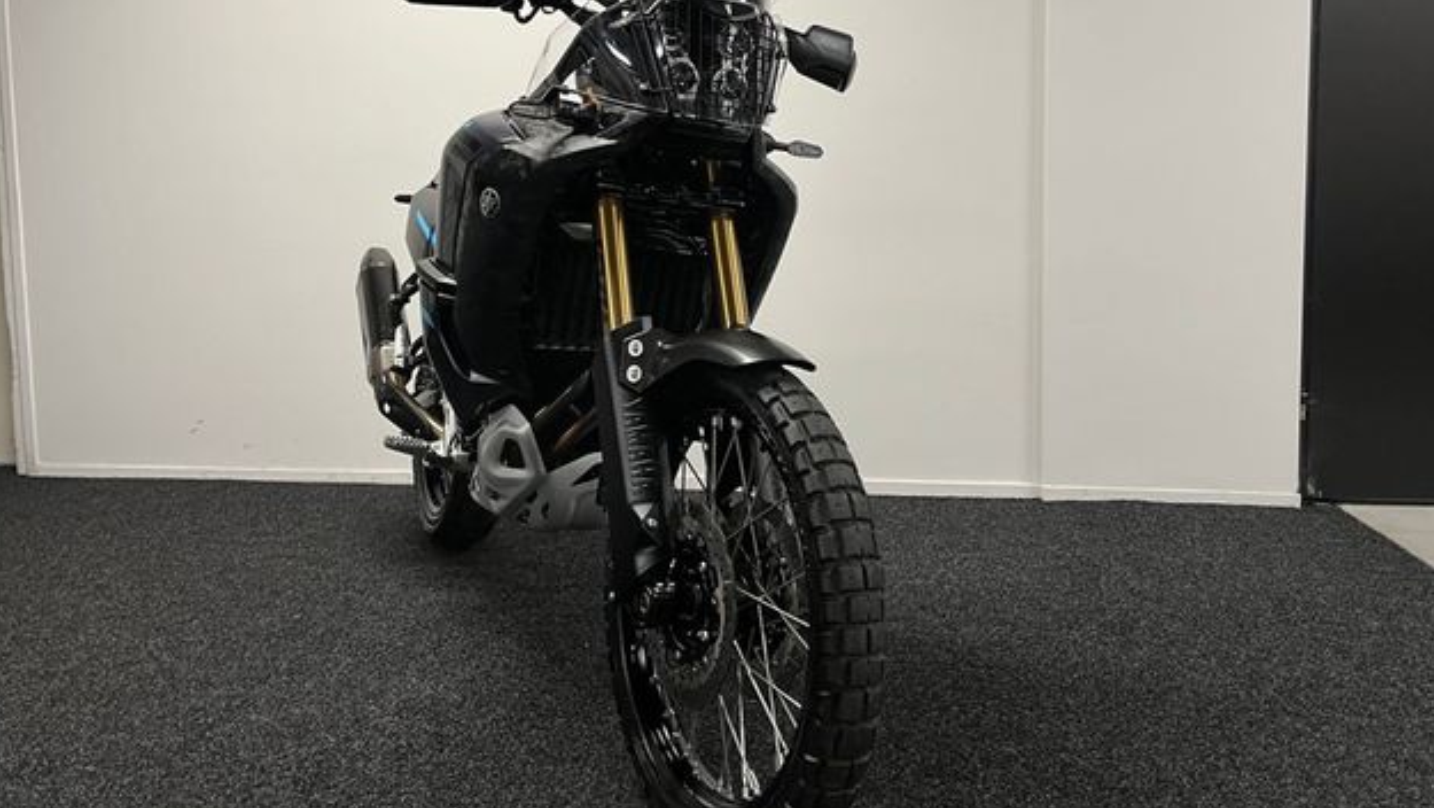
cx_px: 702
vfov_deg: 39.9
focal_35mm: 29
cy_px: 292
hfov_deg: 66.0
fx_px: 1103
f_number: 1.6
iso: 80
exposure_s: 1/50
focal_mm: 5.1
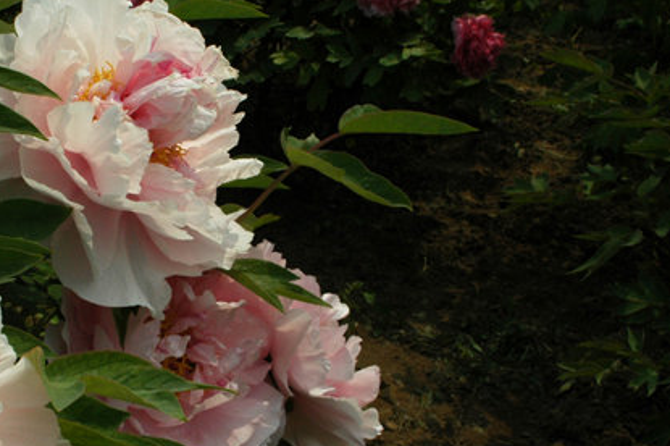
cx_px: 152
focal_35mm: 52
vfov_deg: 25.9
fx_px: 967
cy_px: 285
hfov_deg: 37.1
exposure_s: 1/250
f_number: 22
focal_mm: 18
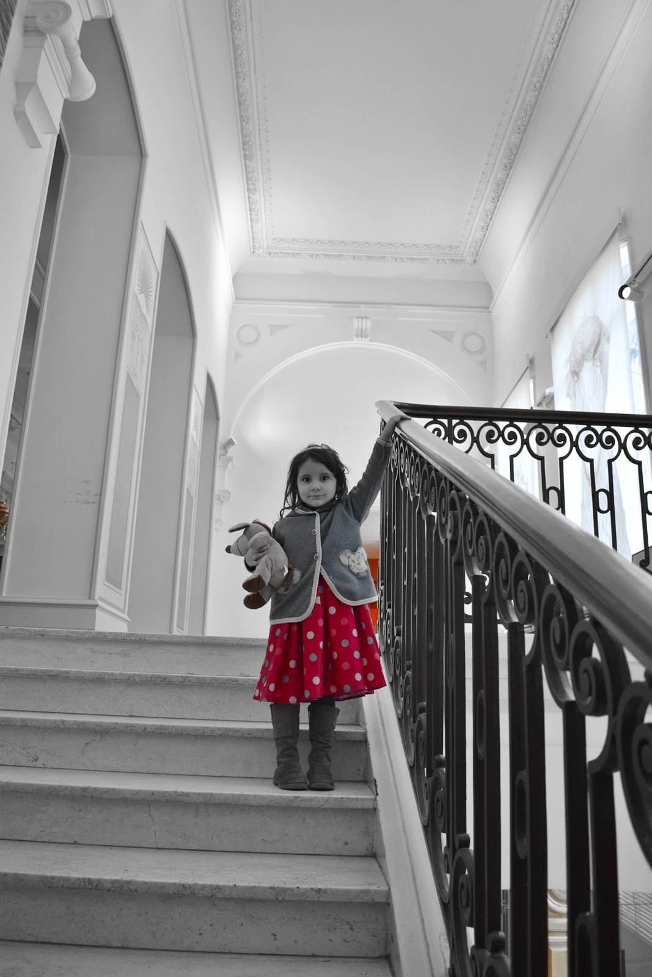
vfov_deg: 67.4
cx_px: 326
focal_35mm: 27
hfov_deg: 47.9
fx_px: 733
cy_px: 488
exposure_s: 1/60
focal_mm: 18
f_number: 4
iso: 720
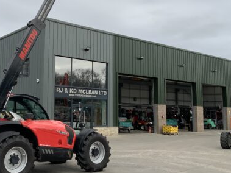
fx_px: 327
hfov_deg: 38.3
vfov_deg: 29.6
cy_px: 68
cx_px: 69
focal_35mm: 49
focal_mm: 3
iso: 16
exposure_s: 1/1577
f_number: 1.8
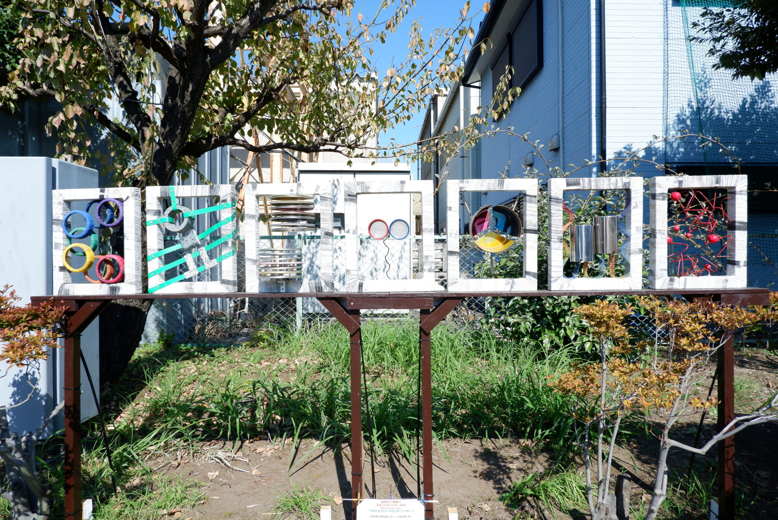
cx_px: 389
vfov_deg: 55.2
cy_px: 260
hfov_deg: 76.1
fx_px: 497
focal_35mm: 23
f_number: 8
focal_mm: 15
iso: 200
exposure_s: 1/300
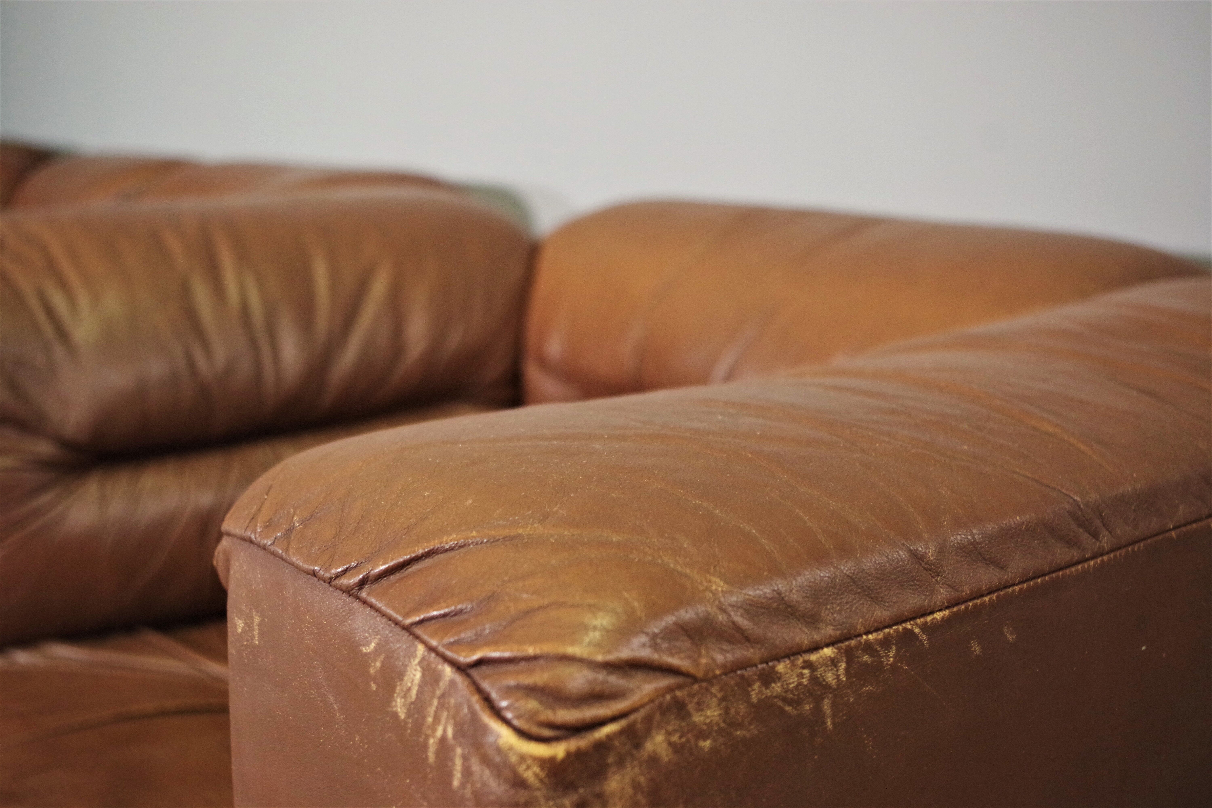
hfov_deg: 46.4
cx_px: 606
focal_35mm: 42
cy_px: 404
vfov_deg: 31.9
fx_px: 1414
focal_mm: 28.13
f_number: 4
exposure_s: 1/60
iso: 1600
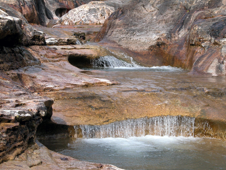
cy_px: 85
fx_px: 757
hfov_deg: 17.0
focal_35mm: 116
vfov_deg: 12.8
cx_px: 113
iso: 100
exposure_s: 1/337
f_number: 5.3
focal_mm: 29.5
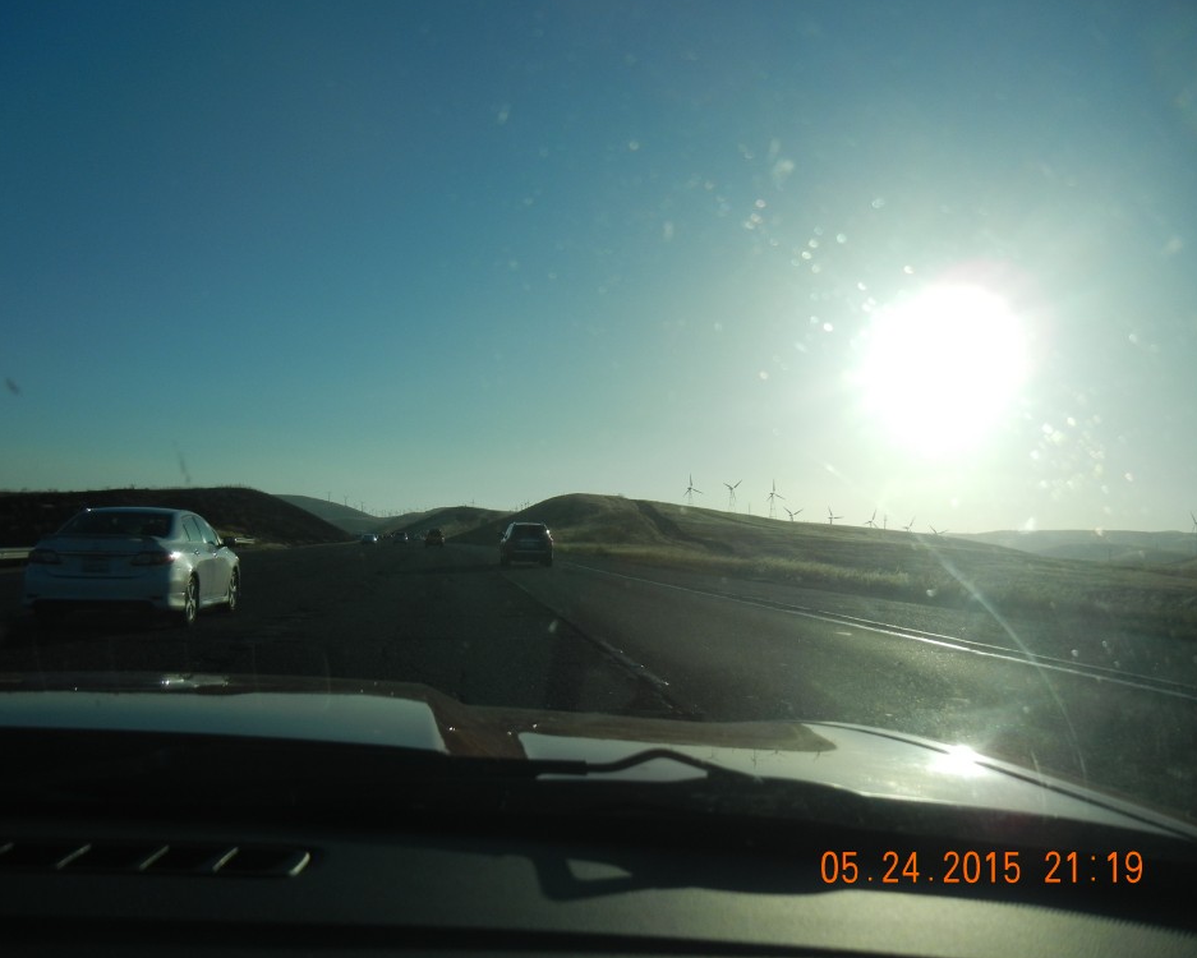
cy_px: 479
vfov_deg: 45.8
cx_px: 568
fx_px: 1134
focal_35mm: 32
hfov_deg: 55.6
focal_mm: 5.4
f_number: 7
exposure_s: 1/1142
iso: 160
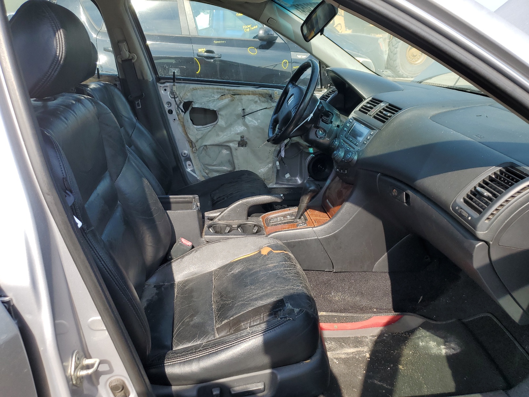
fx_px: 397
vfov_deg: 53.1
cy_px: 198
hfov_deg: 67.3
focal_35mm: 26
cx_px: 264
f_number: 1.5
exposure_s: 1/1000
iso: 50
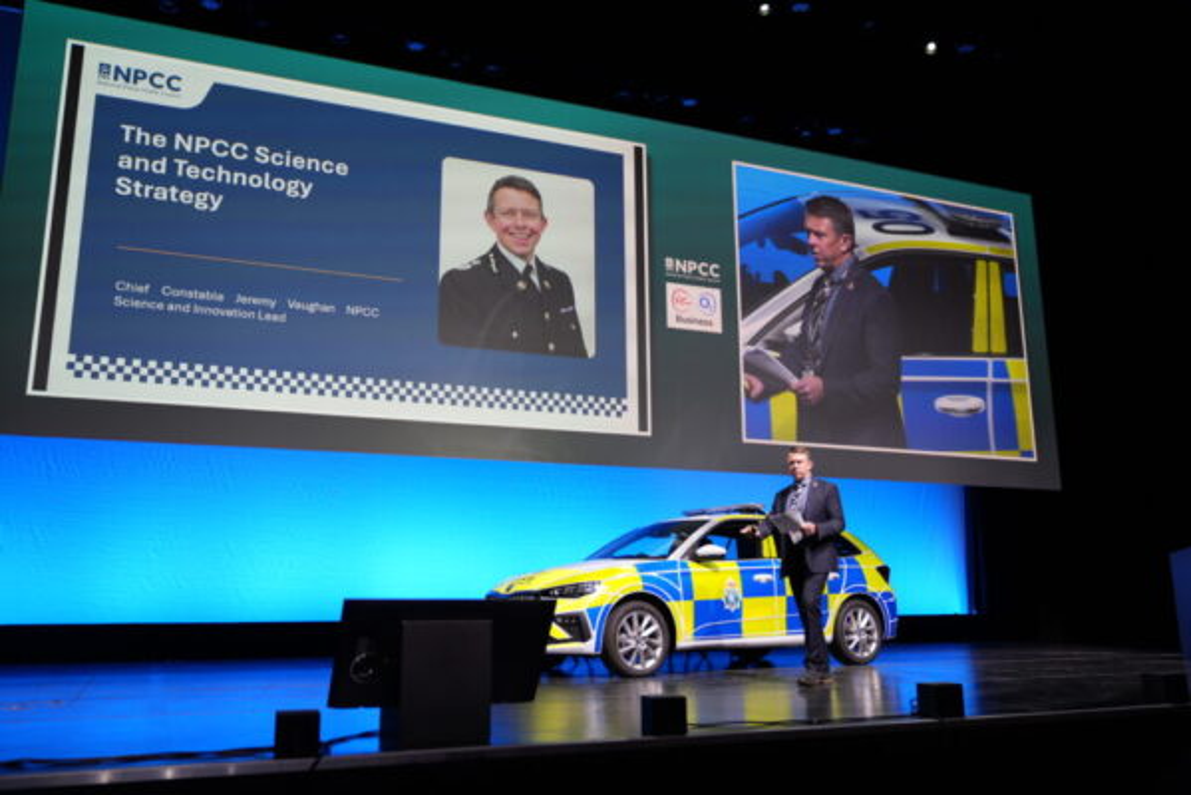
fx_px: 993
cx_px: 596
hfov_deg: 61.9
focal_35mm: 30
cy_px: 398
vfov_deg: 43.7
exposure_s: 1/60
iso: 200
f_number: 2.8
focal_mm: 30
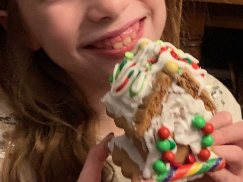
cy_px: 110
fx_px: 597
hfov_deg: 23.0
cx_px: 104
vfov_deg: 17.3
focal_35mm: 85
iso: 500
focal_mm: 4.25
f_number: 1.8
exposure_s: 1/30
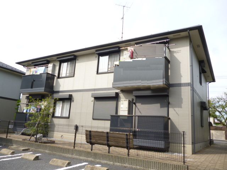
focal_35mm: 28
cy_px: 85
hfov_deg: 63.4
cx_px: 114
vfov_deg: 49.7
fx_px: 184
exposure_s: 1/400
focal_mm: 5
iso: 100
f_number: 3.1
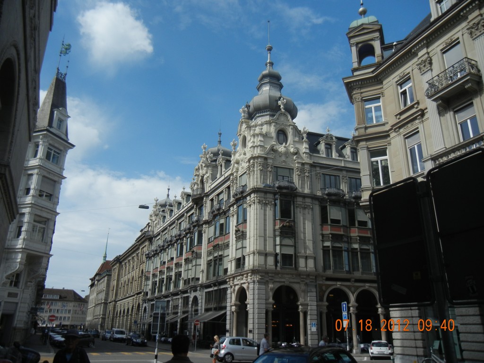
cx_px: 242
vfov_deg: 46.8
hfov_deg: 60.0
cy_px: 182
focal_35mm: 30
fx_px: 419
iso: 160
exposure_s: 1/490
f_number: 7
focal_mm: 5.4
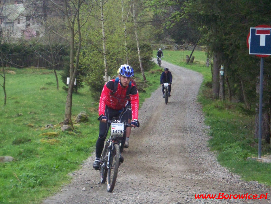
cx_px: 136
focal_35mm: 117
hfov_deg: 16.8
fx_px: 916
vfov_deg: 12.7
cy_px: 102
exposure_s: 1/400
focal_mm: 19.2
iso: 400
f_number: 4.4
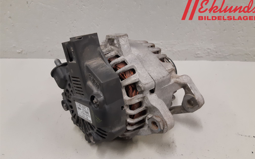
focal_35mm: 28
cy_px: 96
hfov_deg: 66.5
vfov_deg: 44.3
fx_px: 195
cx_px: 129
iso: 160
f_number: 1.7
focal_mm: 3.93
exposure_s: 1/50
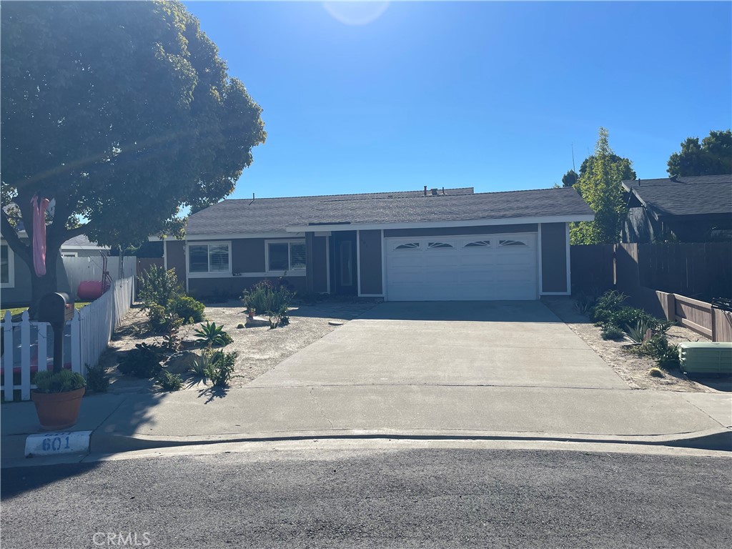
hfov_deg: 67.3
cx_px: 366
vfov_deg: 53.1
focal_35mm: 26
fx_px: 550
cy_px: 274
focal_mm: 4.2
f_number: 1.6
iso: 32
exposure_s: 1/5291
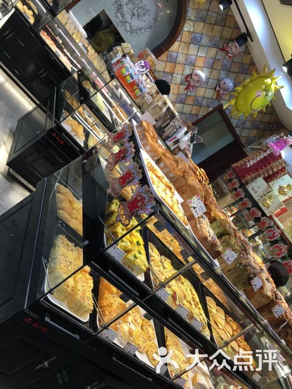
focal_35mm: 29
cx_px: 146
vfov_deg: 61.7
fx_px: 326
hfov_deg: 48.2
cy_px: 194
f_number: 2.2
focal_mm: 4.15
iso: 50
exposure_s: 1/33
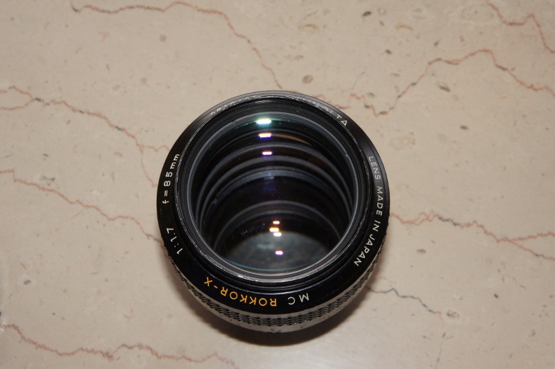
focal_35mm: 70
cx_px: 278
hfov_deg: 28.7
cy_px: 184
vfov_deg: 19.3
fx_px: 1086
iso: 1600
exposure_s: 1/80
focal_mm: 47
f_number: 14
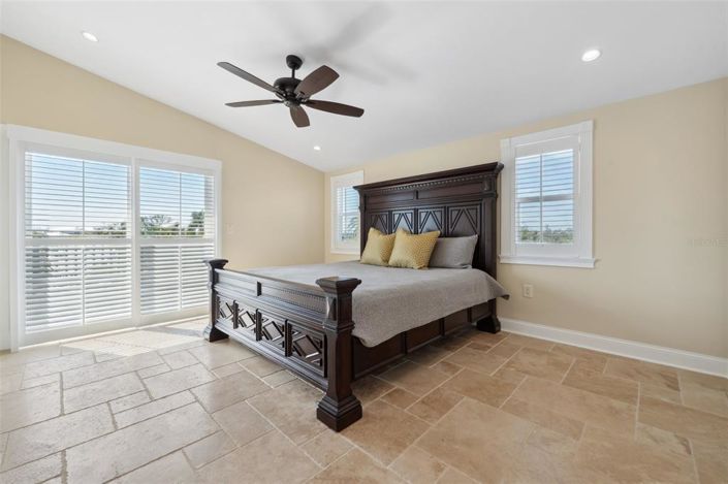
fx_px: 283
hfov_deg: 104.3
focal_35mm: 14
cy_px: 242
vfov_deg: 81.1
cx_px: 364
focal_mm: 14
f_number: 9
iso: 250
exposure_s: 1/30
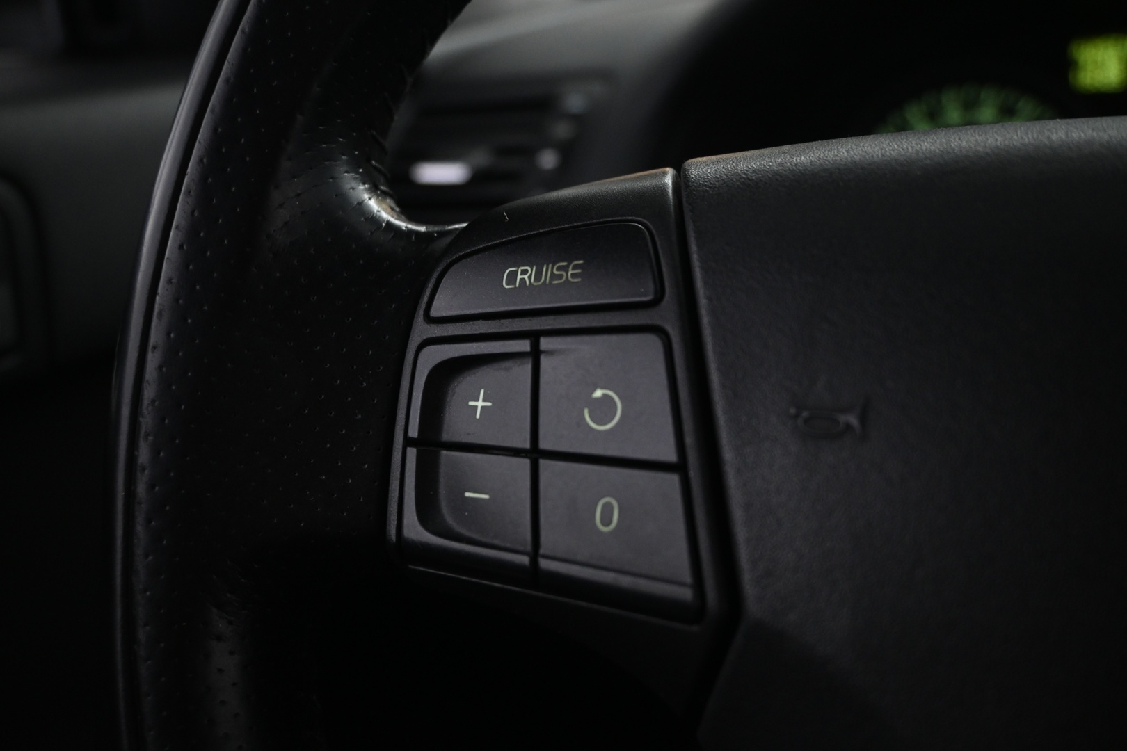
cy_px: 376
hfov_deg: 56.1
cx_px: 564
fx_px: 1056
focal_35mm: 34
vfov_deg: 39.1
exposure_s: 1/20
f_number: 4
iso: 1600
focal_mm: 22.5
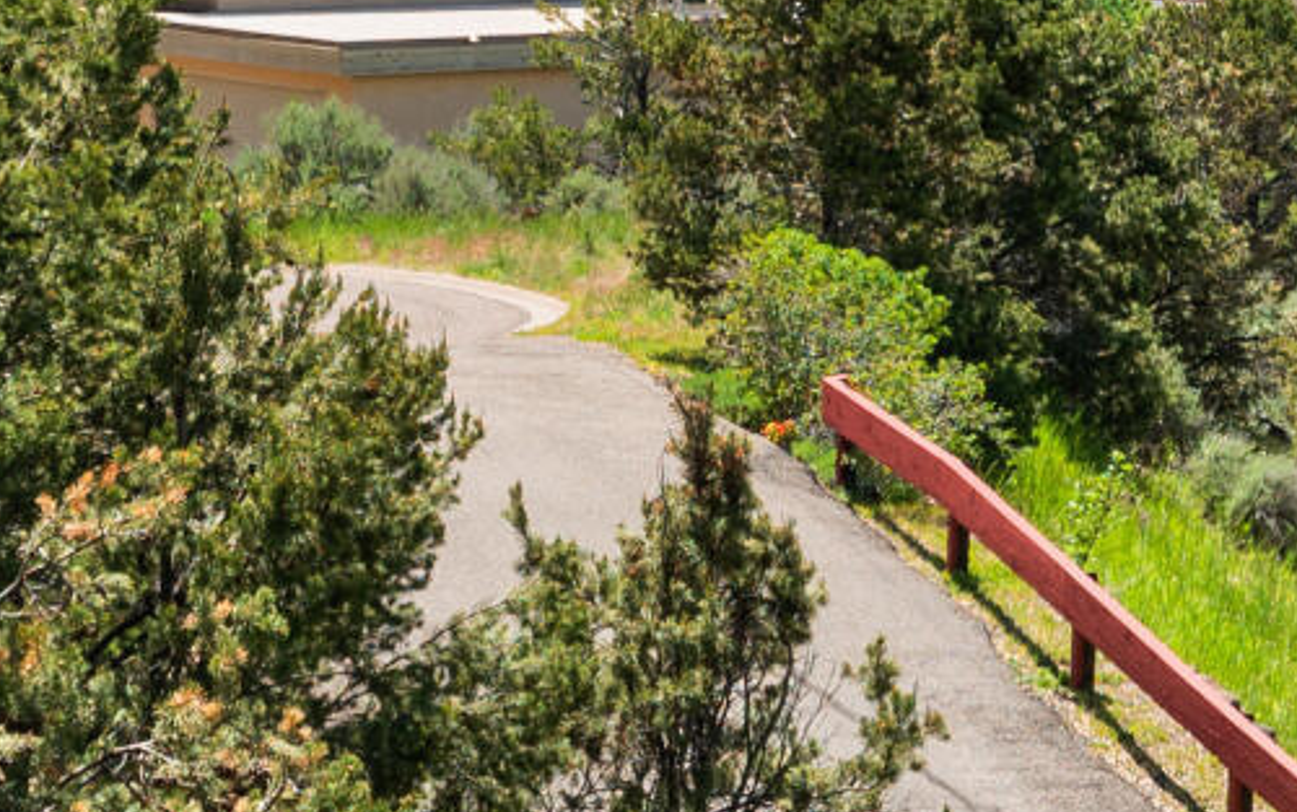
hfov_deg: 9.7
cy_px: -454
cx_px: 1172
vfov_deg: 6.1
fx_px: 7568
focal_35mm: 214
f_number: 7.1
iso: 100
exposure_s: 1/250
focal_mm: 35
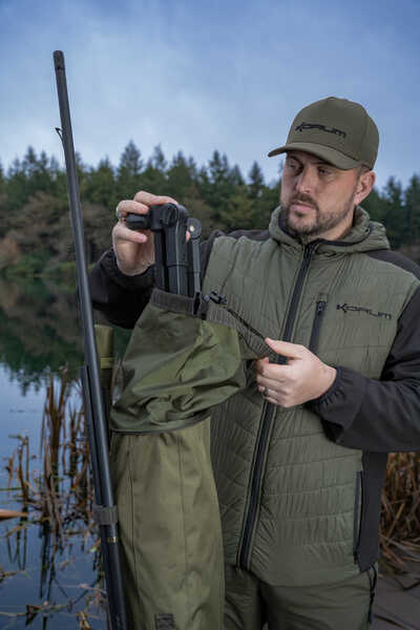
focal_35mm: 33
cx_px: 210
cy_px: 315
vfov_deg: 56.6
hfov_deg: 39.5
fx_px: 584
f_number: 5
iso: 250
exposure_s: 1/100
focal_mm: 33.4
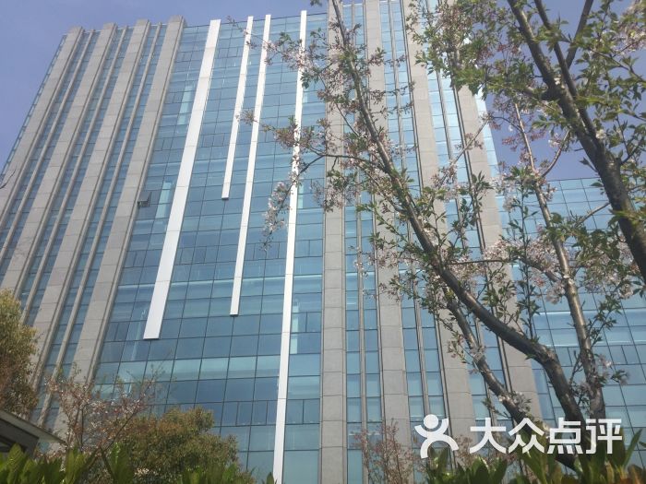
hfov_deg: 61.7
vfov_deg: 48.2
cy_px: 242
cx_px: 323
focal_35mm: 29
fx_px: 541
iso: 32
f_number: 2.2
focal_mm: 4.15
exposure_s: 1/3300
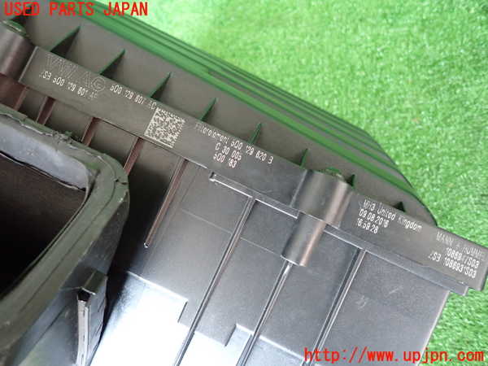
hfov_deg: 69.4
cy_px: 183
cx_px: 244
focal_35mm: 25
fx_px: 352
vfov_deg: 54.9
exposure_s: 1/60
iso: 640
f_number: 2
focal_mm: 4.5
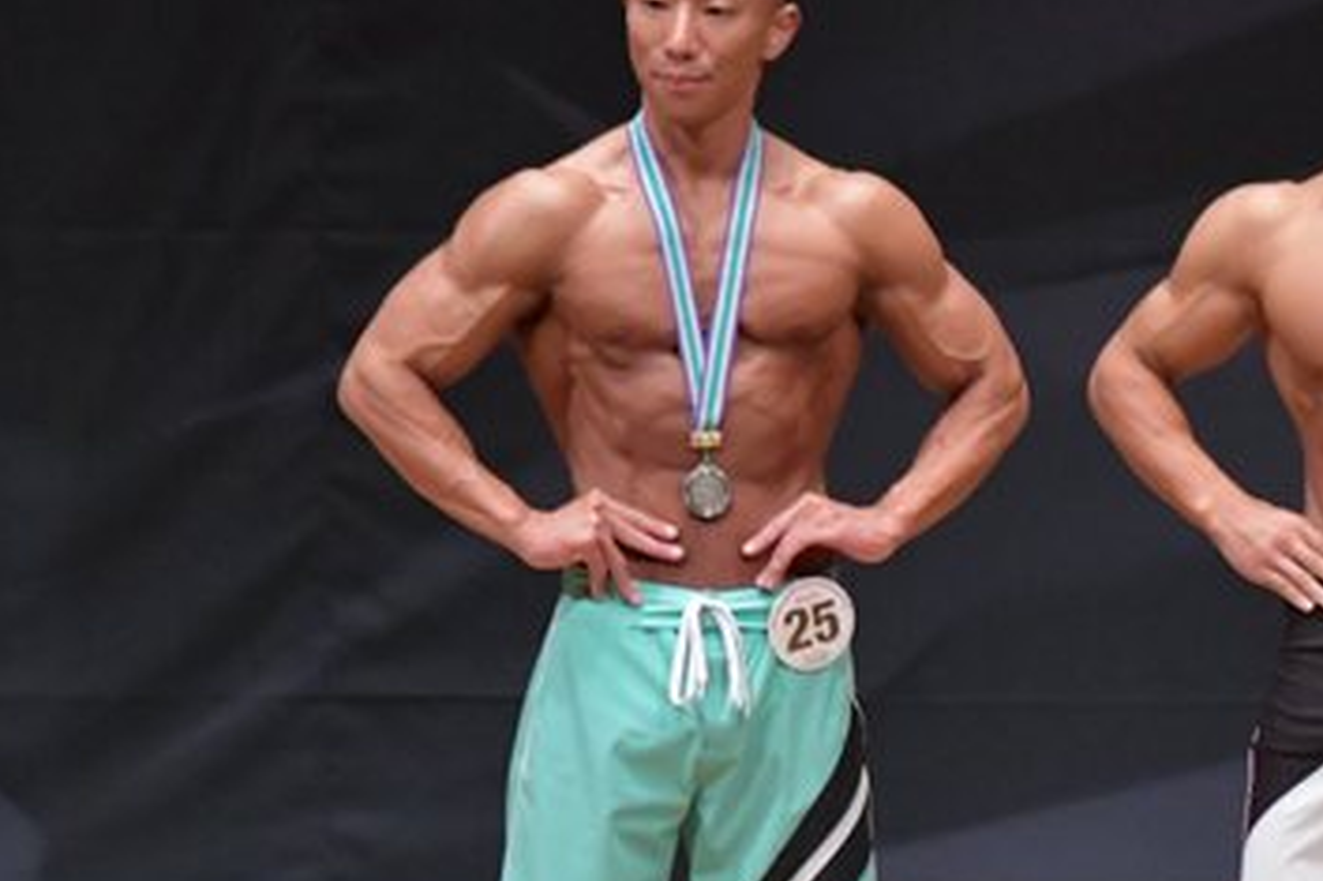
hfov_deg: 3.3
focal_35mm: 626
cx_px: 1351
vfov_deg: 2.2
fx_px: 22994
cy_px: 697
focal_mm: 190
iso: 6400
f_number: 5.6
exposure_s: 1/400
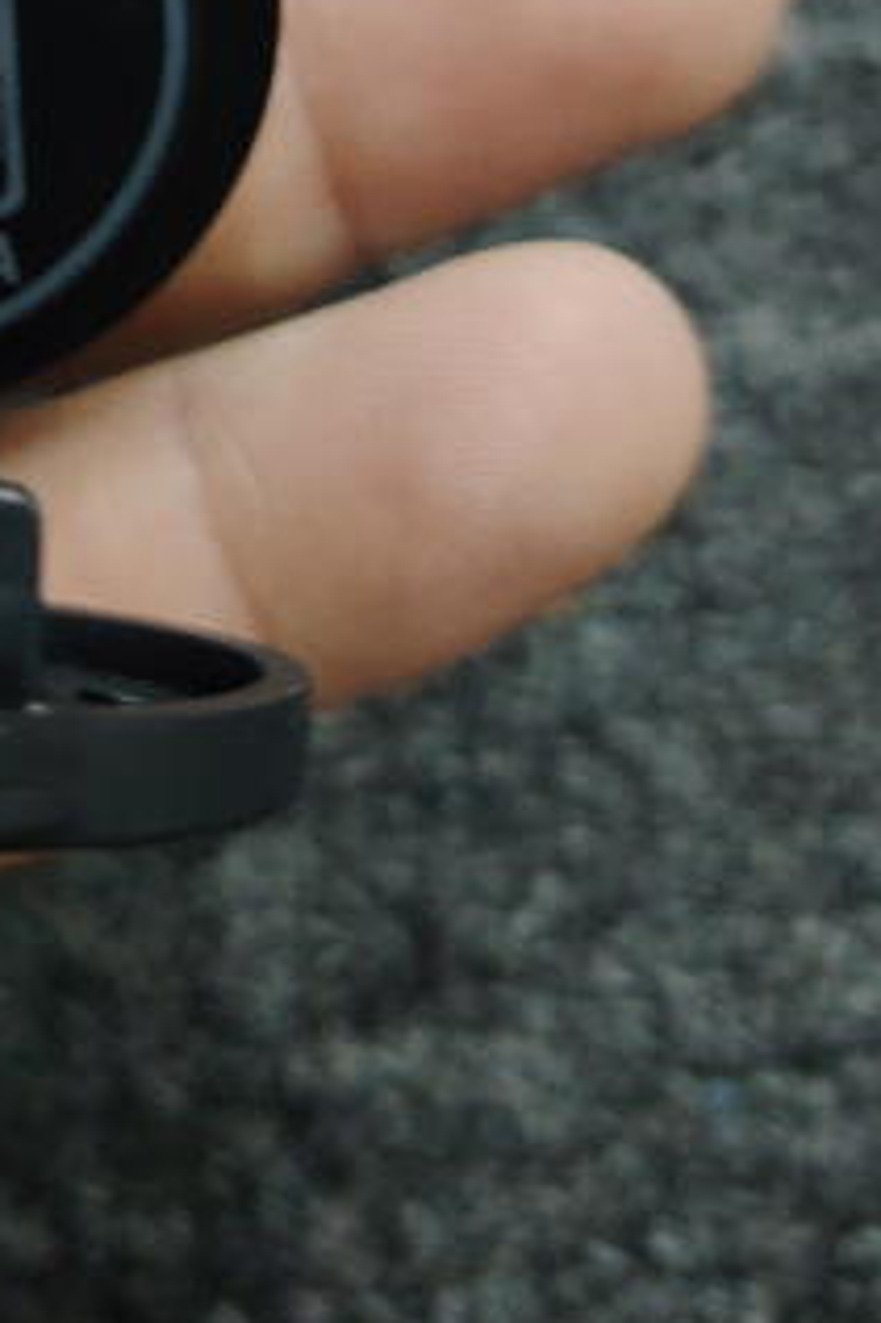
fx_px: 2315
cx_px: -63
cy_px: -92
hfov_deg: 20.6
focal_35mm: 63
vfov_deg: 29.2
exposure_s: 1/33.3
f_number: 1.75
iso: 817
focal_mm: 5.25
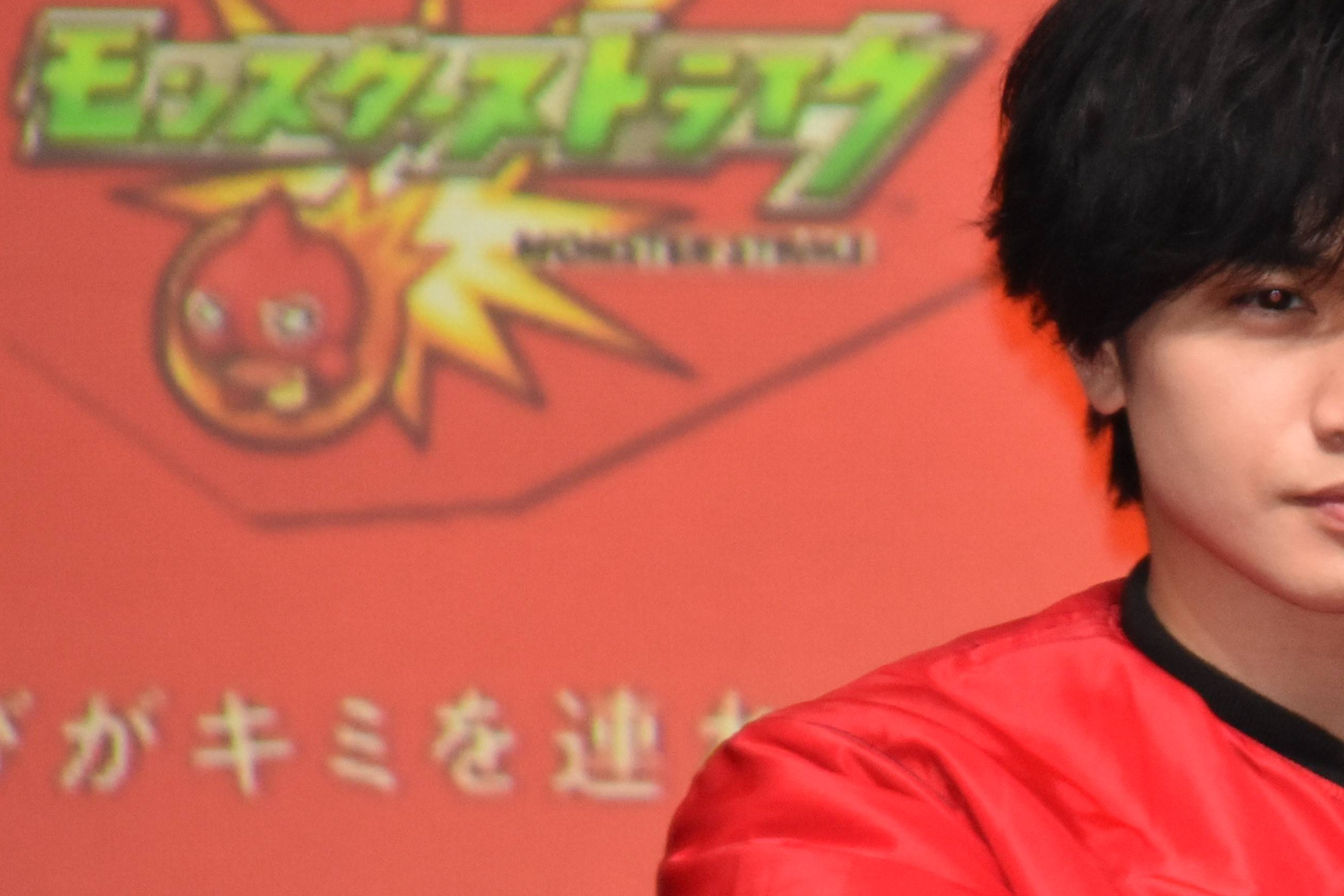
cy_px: 719
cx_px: 1538
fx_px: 39423
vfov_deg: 1.3
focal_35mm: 1056
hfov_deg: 2.0
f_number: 5.6
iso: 2200
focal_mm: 300
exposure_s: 1/200
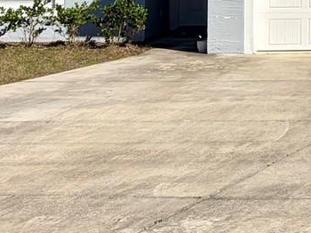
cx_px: 486
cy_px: -116
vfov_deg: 11.9
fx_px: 1068
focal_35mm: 119
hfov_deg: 15.2
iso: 50
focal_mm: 5.96
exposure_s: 1/5348
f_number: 1.6
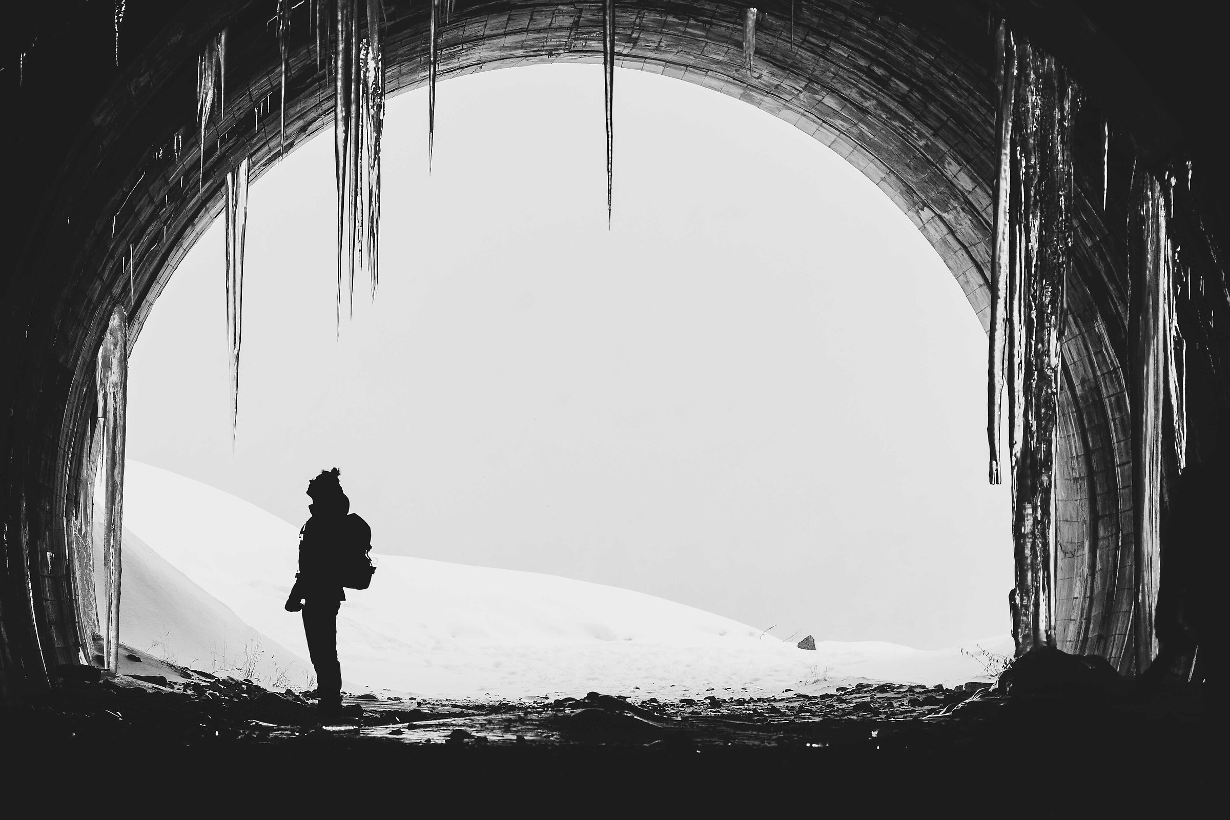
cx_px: 615
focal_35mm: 225
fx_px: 7687
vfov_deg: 6.1
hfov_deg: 9.1
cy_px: 410
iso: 800
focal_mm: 150
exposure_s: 1/1600
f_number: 7.1
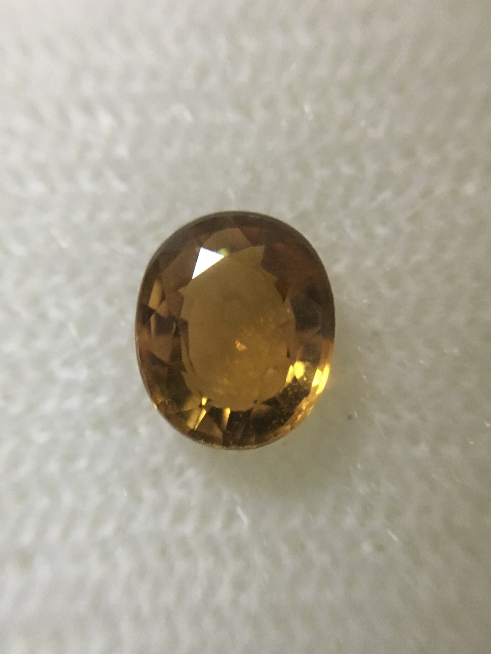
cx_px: 246
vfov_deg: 61.7
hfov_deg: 48.2
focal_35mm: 29
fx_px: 548
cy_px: 327
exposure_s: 1/17
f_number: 2.2
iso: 200
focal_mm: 4.15
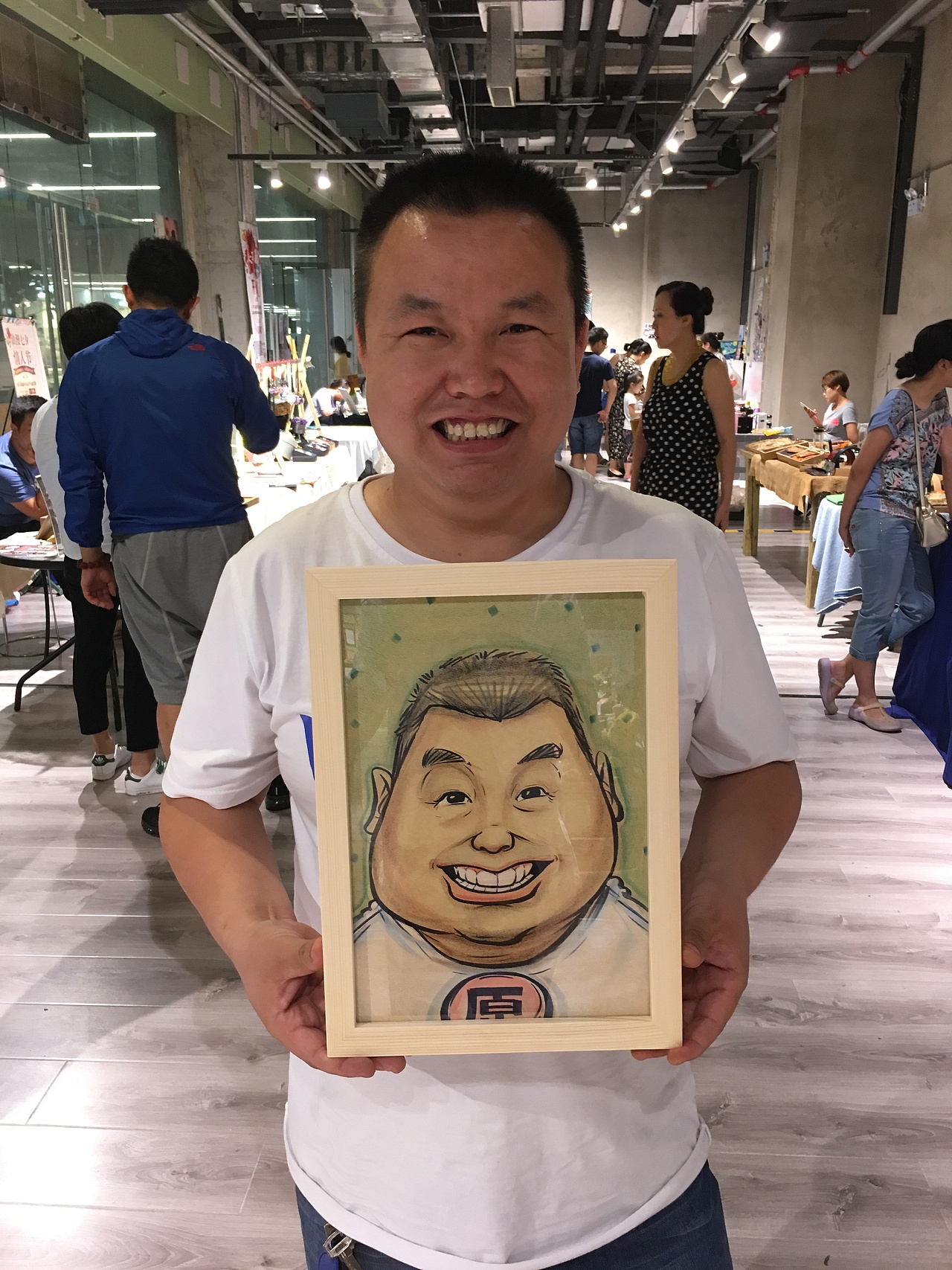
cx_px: 476
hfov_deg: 48.2
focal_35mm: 29
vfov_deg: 61.7
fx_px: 1064
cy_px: 635
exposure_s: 1/17
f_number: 2.2
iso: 80
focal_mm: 4.15
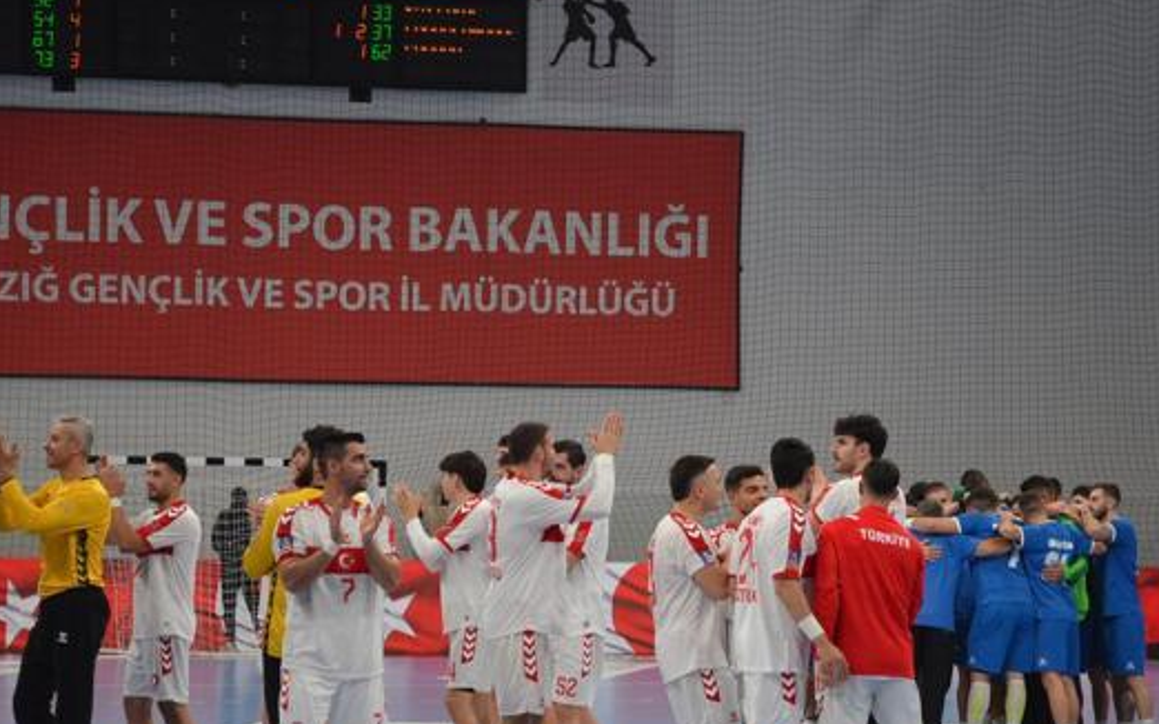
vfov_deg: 10.6
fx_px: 3908
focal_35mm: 124
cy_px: 540
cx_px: 706
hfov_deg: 16.9
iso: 1100
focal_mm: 55
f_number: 5.6
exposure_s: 1/500
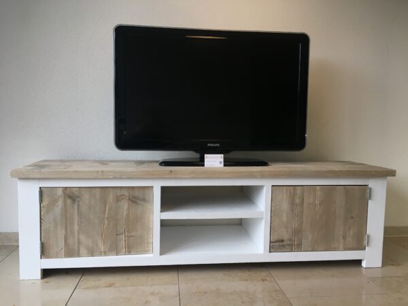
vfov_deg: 48.2
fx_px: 342
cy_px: 153
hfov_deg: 61.7
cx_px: 204
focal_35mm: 29
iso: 25
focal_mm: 4.15
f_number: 2.2
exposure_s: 1/33
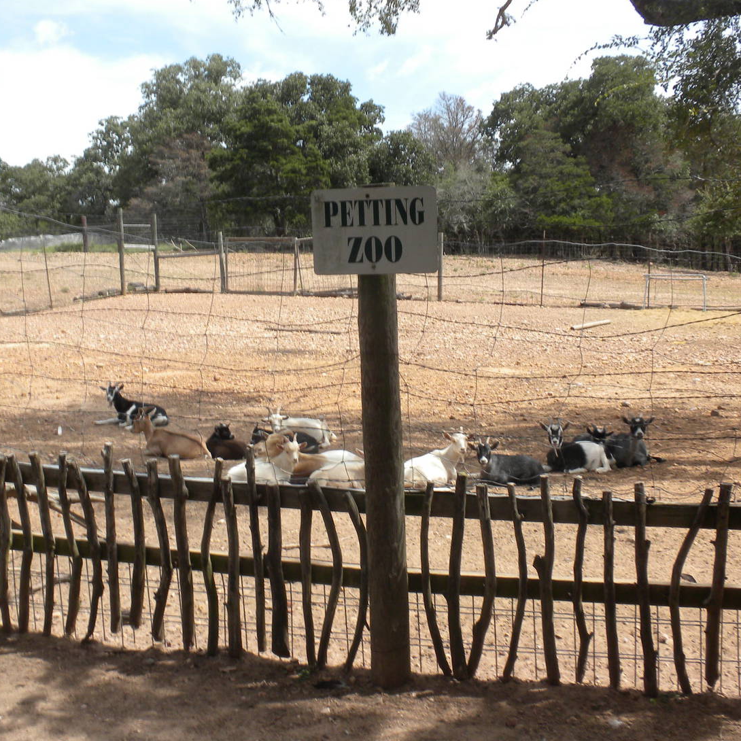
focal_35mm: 48
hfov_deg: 35.3
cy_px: 366
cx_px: 330
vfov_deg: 35.4
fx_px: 1162
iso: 64
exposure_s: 1/71
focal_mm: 6.6
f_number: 10
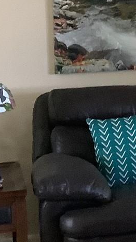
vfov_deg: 18.3
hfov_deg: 9.5
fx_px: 744
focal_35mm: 116
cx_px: 302
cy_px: 50
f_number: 2.4
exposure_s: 1/33
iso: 320
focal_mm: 3.3
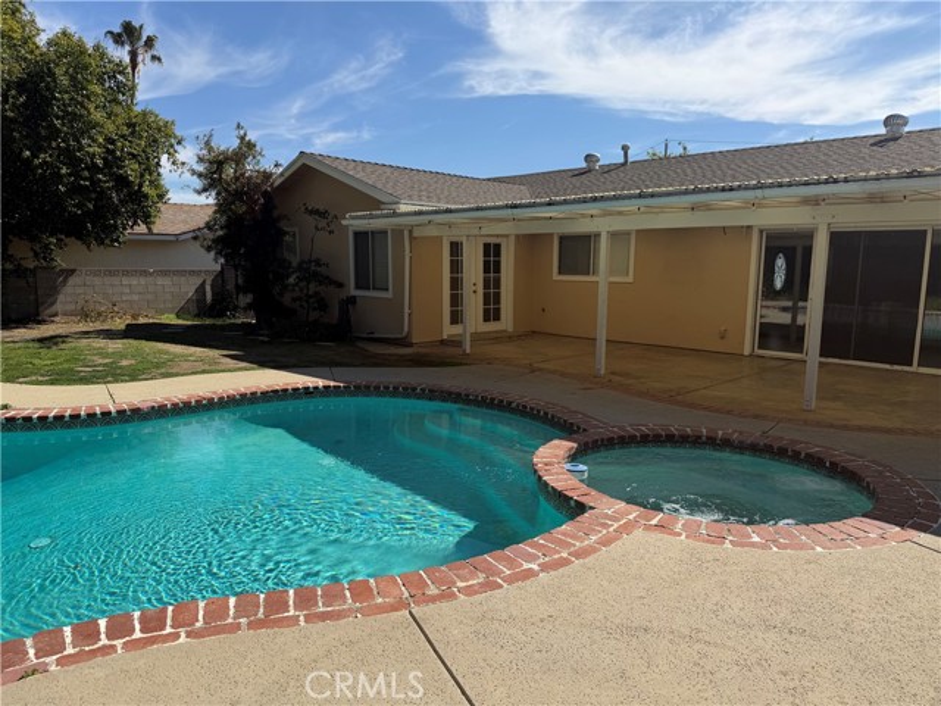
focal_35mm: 24
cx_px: 470
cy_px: 353
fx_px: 652
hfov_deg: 71.6
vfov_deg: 56.8
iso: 80
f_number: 1.78
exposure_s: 1/5714
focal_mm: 6.76
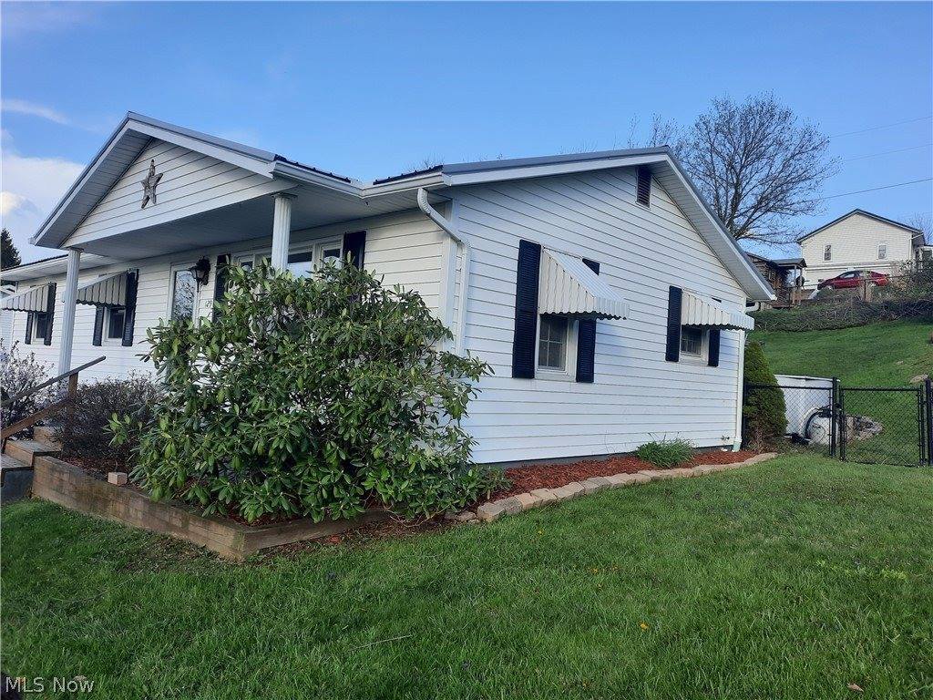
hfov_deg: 69.4
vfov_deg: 54.9
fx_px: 674
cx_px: 466
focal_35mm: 25
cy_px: 350
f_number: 2
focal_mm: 4.6
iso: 32
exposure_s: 1/518
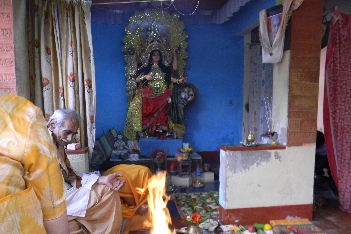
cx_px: 171
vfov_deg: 43.5
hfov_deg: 61.9
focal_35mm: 30
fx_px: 292
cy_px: 132
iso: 400
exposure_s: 1/30.4
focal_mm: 5
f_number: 3.5
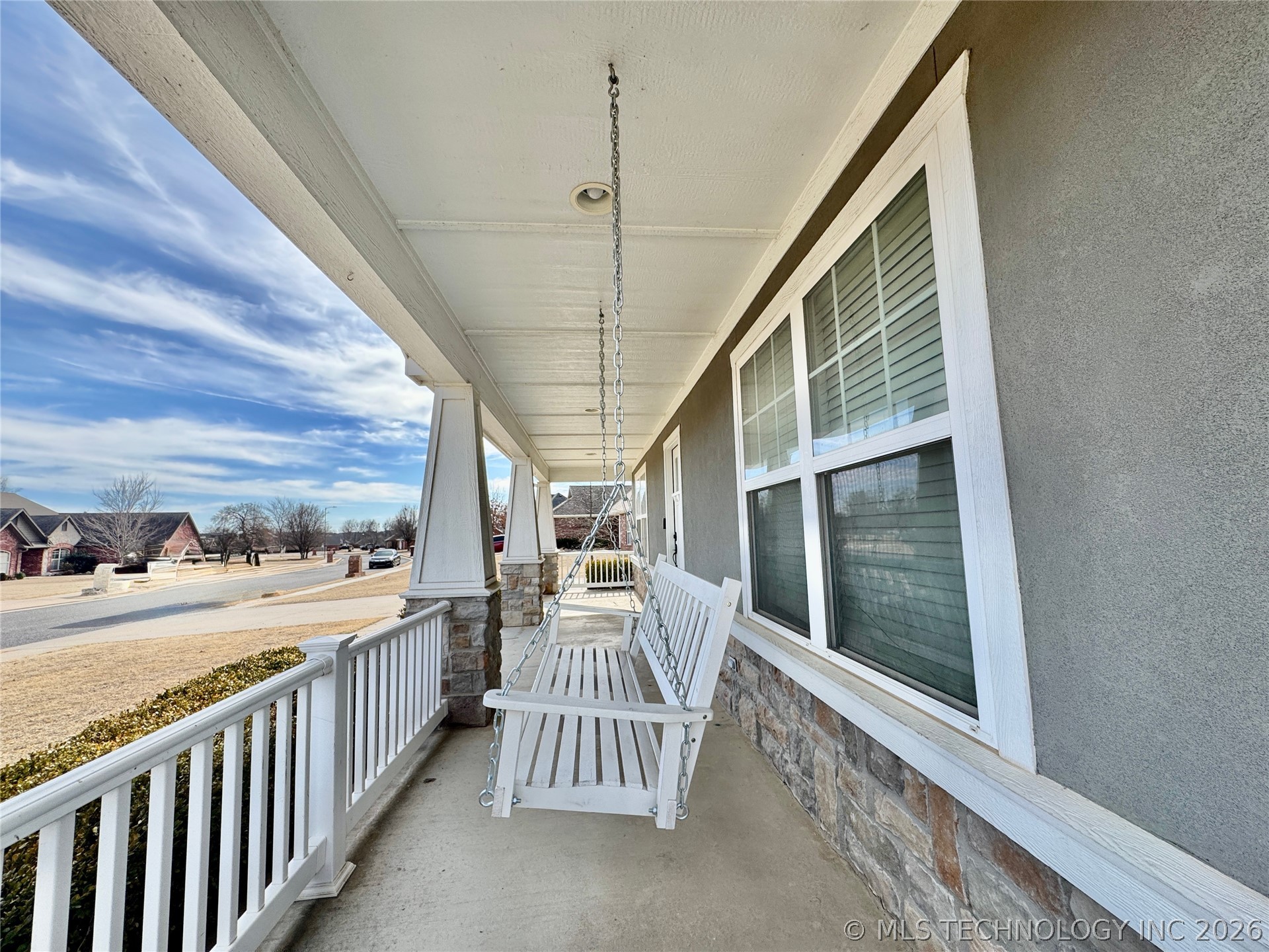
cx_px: 634
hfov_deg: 102.1
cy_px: 476
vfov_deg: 85.7
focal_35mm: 14
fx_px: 513
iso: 50
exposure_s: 1/787
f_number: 2.2
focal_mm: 2.22
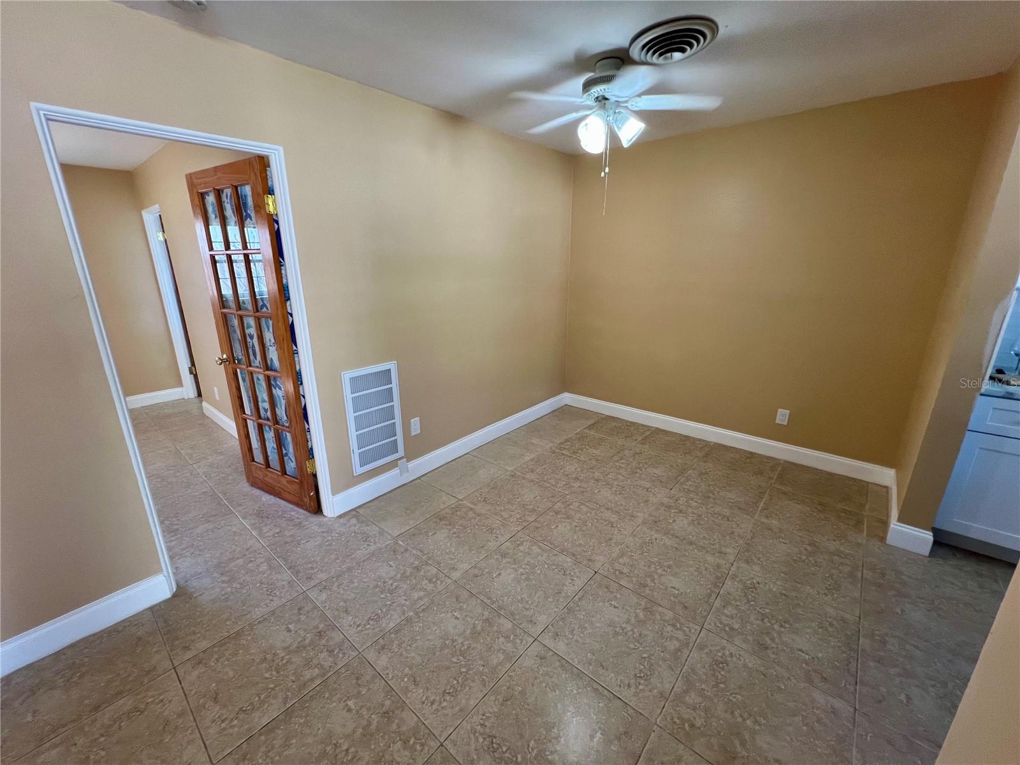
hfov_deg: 106.2
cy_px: 382
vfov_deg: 89.9
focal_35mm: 13
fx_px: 383
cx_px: 510
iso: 100
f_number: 1.8
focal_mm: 1.57
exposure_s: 1/120
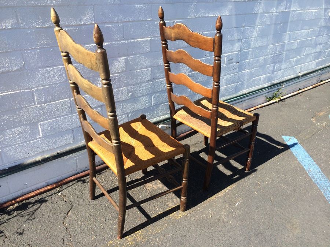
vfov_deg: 46.8
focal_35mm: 30
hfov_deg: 60.0
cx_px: 165
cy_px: 124
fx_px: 286
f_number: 2.2
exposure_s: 1/1109
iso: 32
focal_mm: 4.12
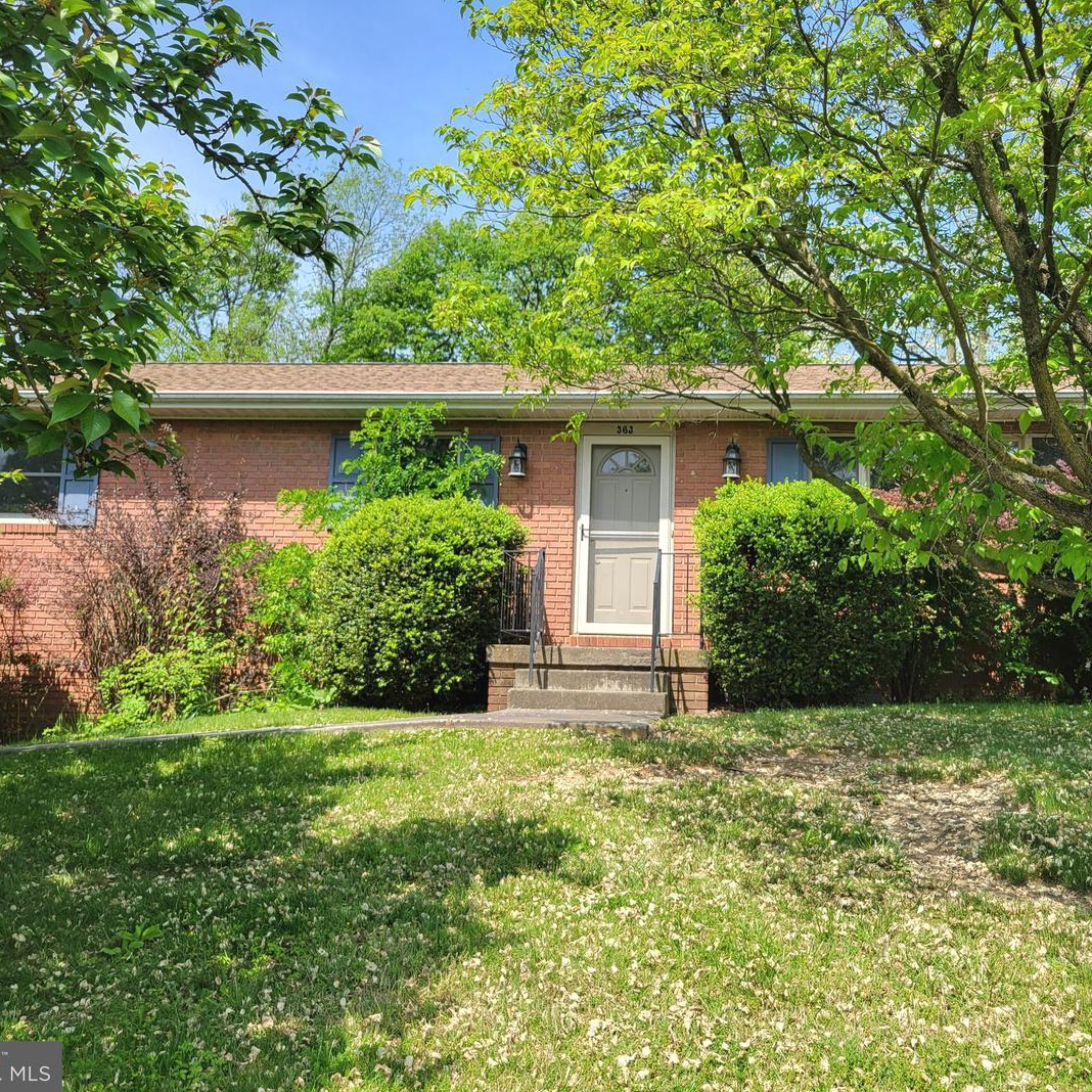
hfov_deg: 52.4
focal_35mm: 31
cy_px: 548
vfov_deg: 52.5
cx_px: 619
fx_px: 1106
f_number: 1.8
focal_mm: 5.4
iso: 40
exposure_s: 1/1160
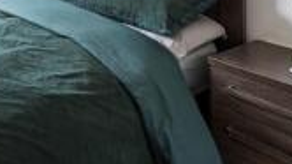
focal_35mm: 48
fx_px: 371
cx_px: -28
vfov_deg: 20.8
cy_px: -87
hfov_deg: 36.4
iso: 320
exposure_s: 1/8
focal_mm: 16
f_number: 5.6
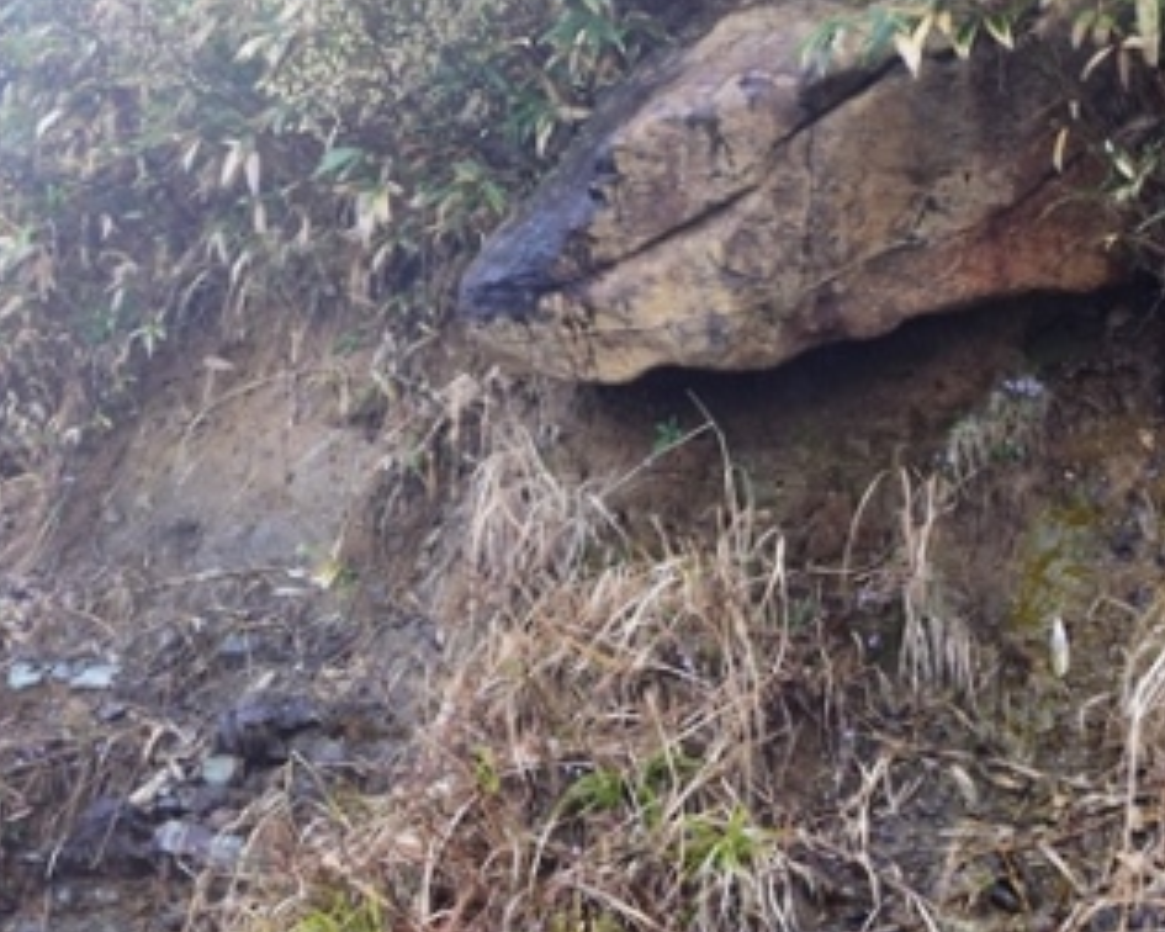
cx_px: 436
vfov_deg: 23.4
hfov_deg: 29.5
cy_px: 159
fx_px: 2207
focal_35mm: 64
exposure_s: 1/160
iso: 400
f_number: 5
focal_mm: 22
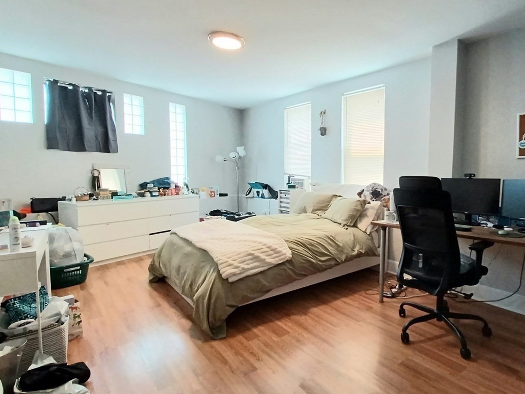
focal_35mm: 14
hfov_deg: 101.9
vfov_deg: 85.6
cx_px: 277
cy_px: 210
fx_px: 212
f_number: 2.2
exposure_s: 1/59.2
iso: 160
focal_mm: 1.42
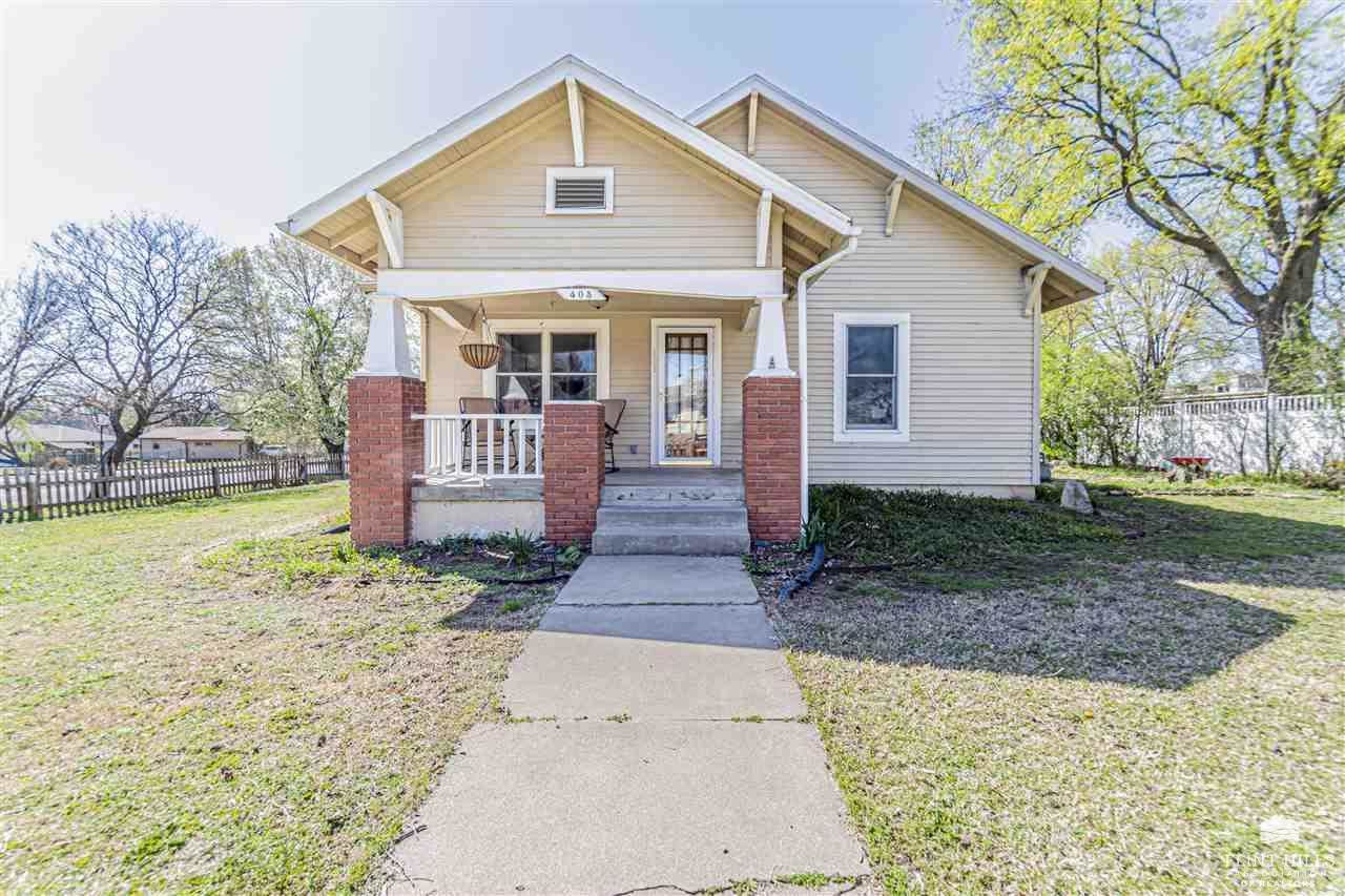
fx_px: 560
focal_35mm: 15
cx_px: 672
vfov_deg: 77.3
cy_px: 448
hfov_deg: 100.4
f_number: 8
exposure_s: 1/160
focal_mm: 10
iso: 100
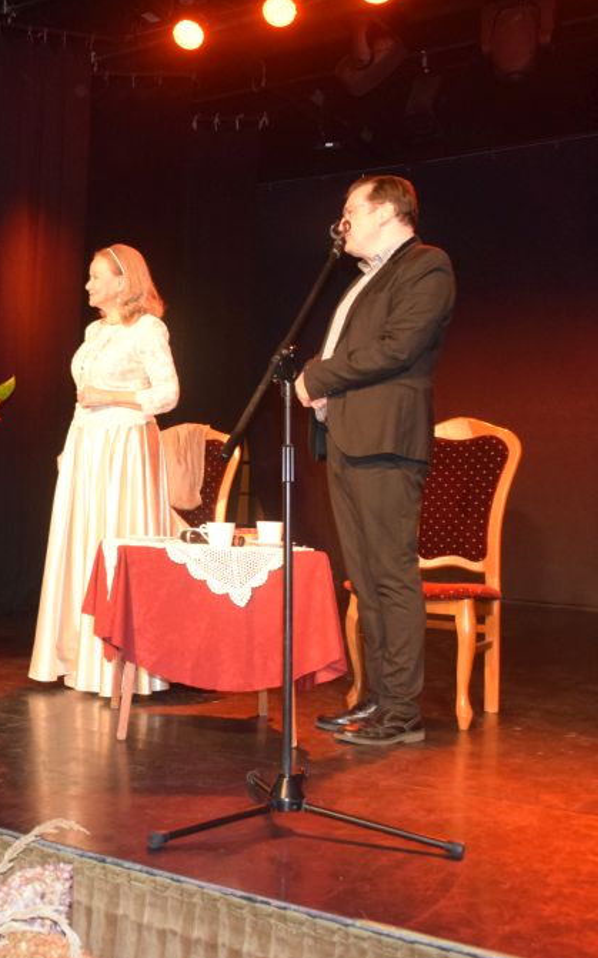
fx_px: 1096
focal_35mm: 42
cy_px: 485
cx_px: -53
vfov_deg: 47.2
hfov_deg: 27.9
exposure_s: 1/60
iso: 3200
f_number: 3.5
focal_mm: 18
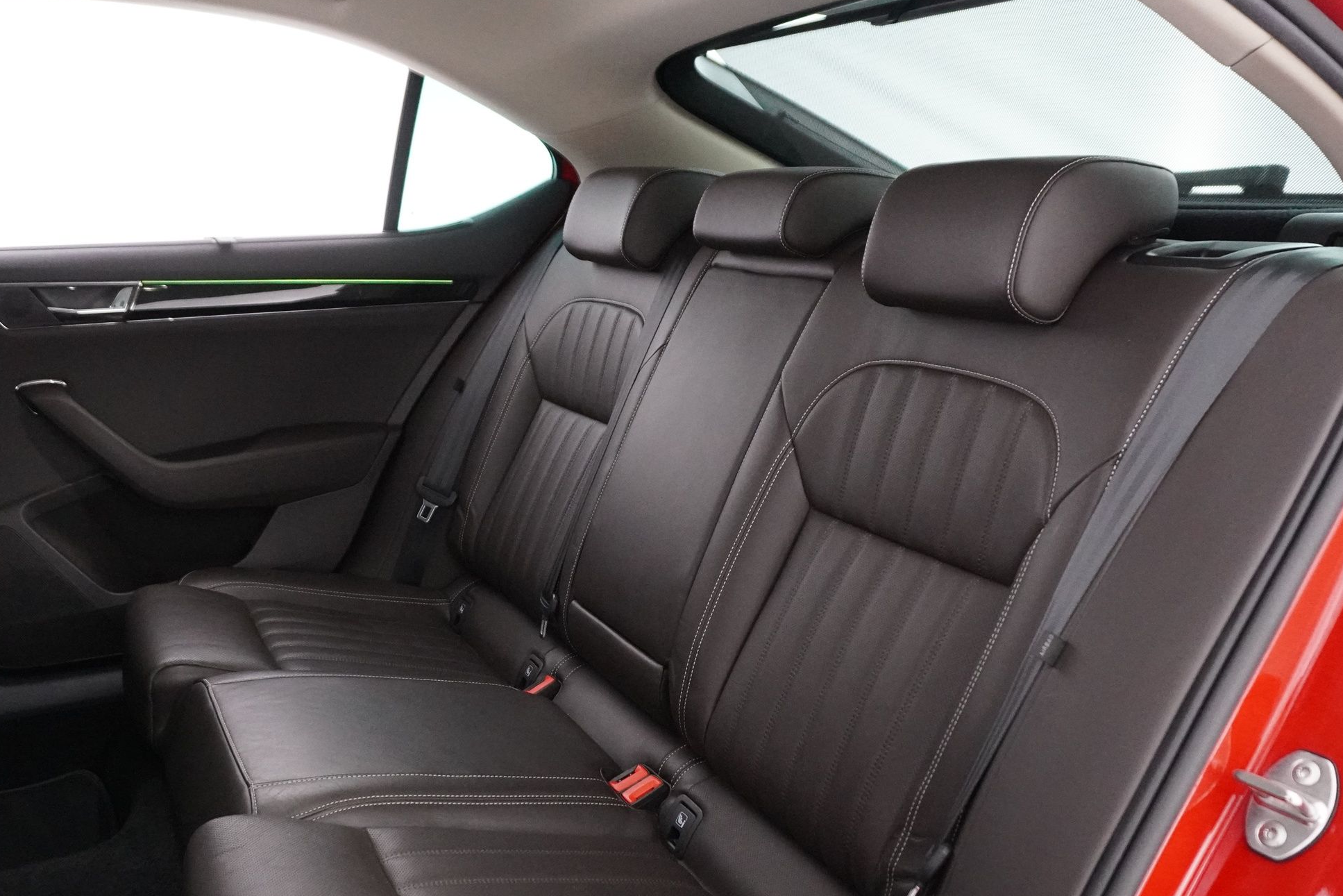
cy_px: 569
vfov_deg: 42.0
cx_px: 627
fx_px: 1157
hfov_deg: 60.2
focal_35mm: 31
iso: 6400
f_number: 3.5
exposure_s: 1/60
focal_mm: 16
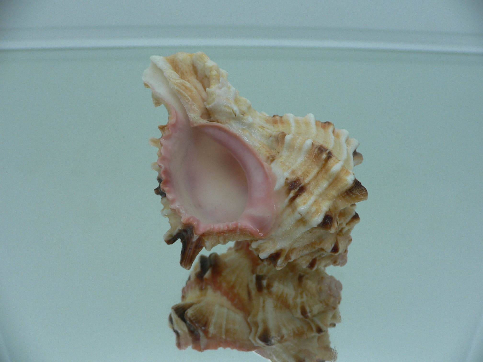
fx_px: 488
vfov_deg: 40.7
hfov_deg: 52.6
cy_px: 181
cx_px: 242
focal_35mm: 35
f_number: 2.8
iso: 80
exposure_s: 1/60
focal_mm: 4.6
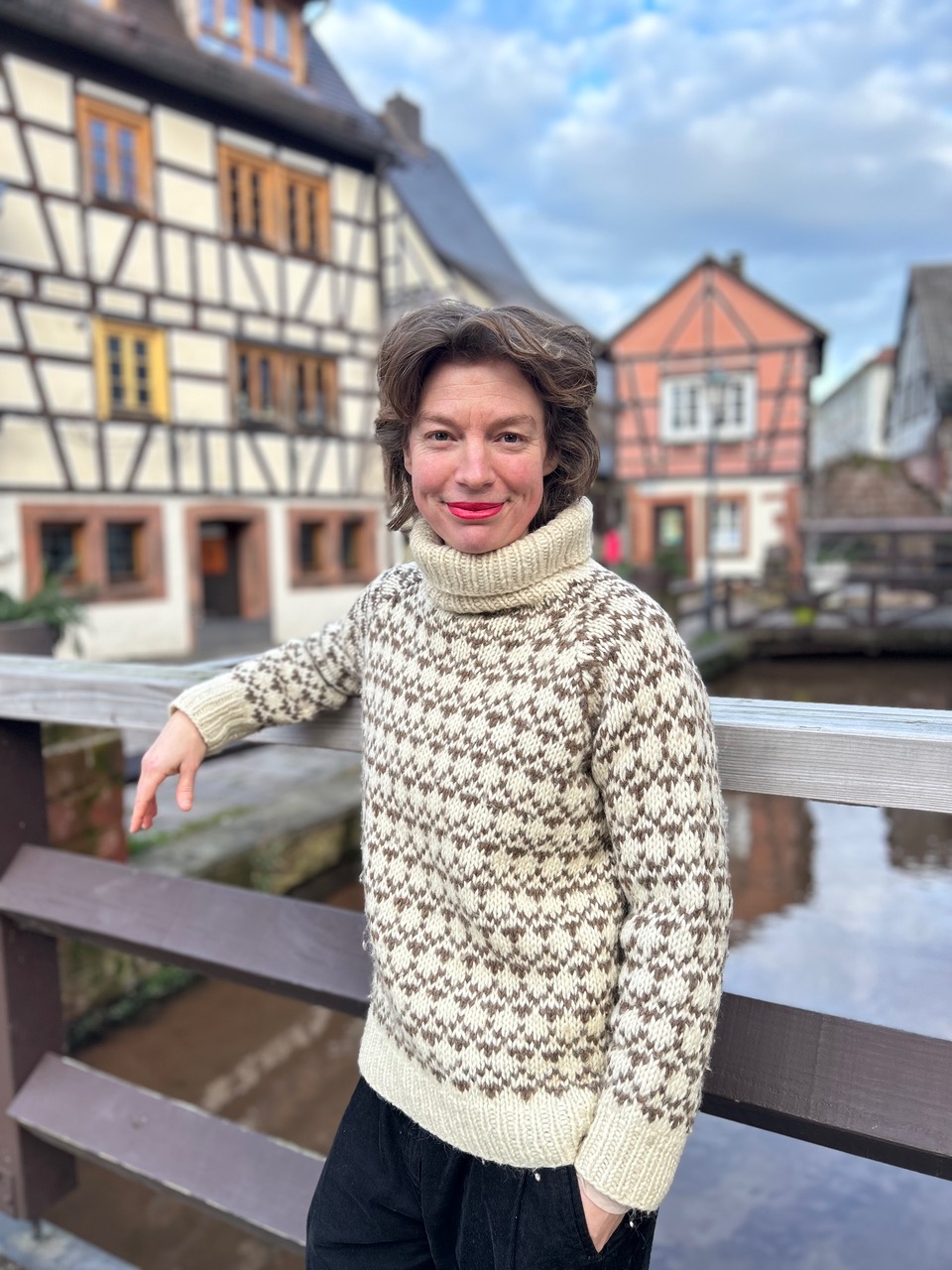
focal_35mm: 26
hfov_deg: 53.1
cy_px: 635
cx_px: 476
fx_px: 953
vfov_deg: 67.3
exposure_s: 1/226
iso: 50
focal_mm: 5.7
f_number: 1.5
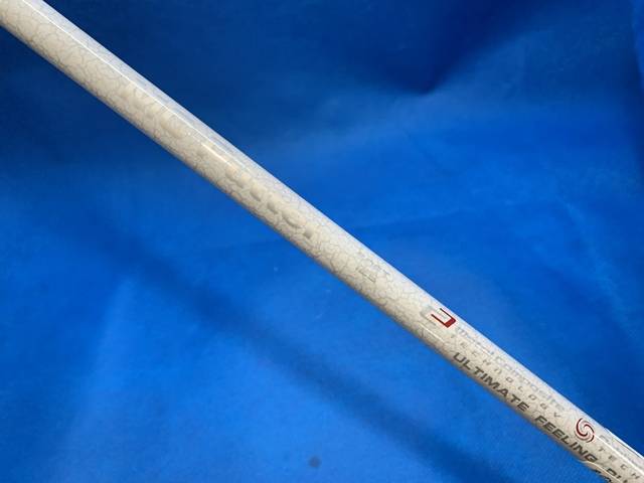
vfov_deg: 53.1
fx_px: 484
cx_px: 322
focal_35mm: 26
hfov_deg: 67.3
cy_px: 242
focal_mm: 4.25
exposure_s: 1/60
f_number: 1.8
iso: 64
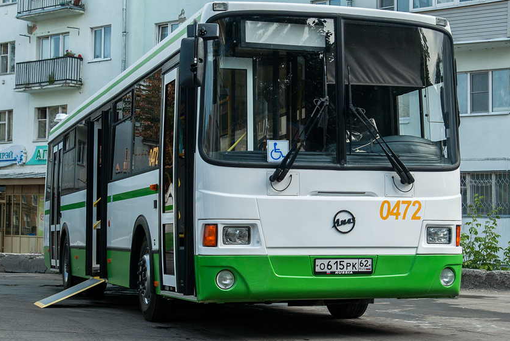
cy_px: 139
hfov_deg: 27.3
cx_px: 272
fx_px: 1049
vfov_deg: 18.5
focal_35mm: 74
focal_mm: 35
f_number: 9
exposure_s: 1/200
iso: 200
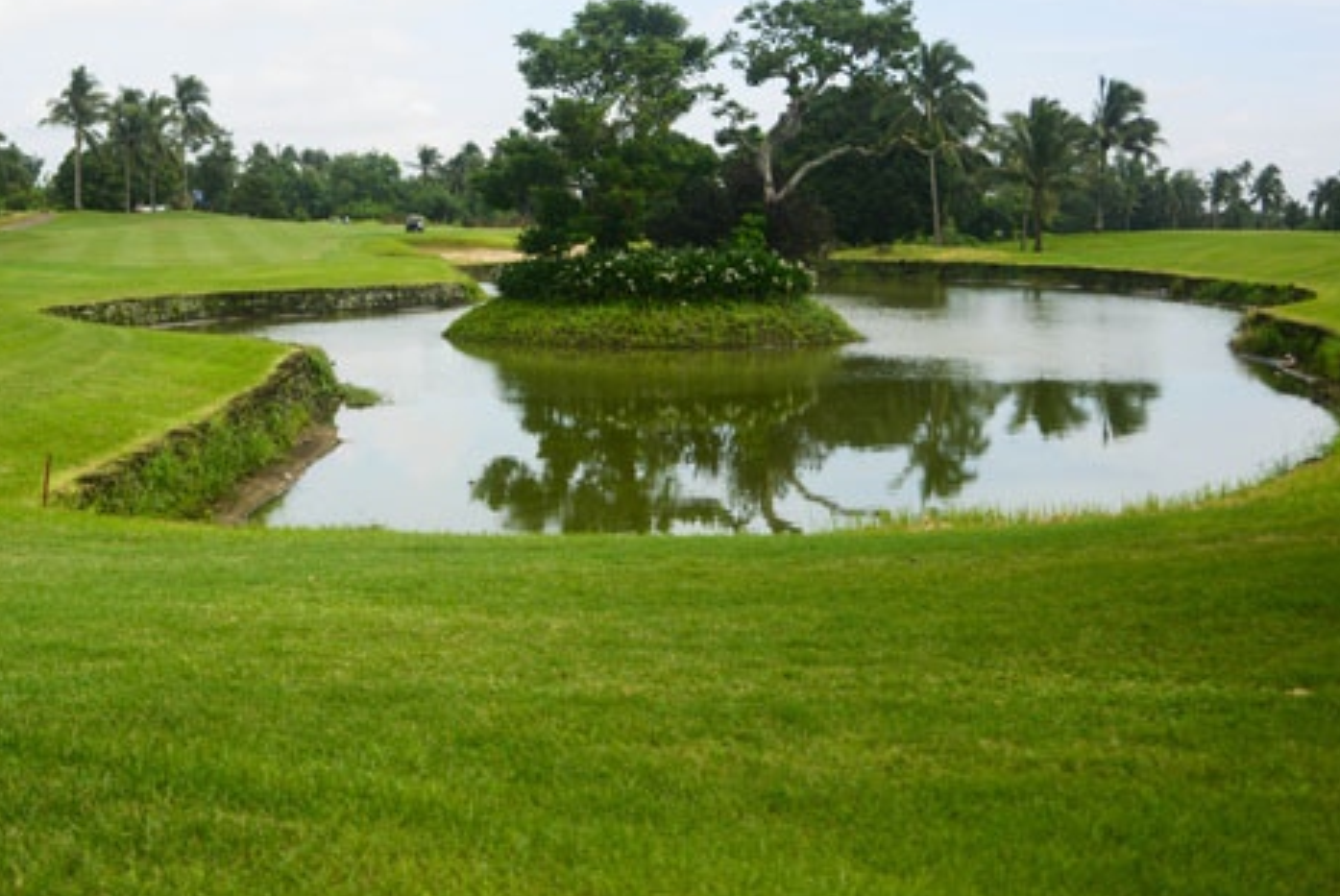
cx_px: 441
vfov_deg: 24.3
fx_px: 2049
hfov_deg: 35.8
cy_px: 199
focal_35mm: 55
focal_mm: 32
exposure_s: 1/4000
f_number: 5
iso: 320
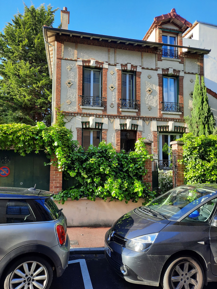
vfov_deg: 69.4
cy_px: 144
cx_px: 108
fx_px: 209
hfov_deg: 54.9
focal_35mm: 25
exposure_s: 1/127
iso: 32
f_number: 2
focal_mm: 4.6
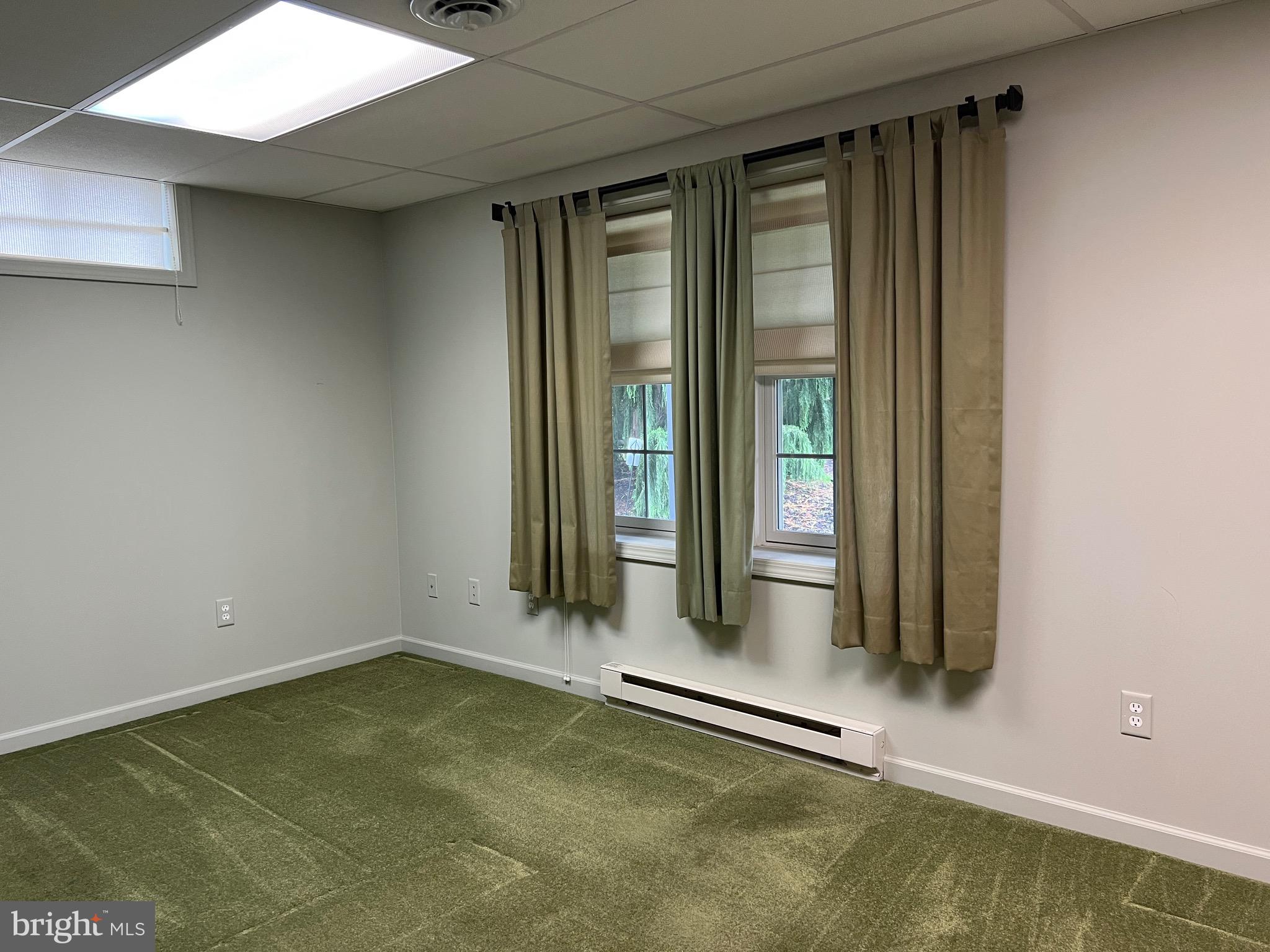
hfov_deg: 67.3
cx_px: 635
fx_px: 954
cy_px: 476
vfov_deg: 53.1
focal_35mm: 26
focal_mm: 5.7
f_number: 1.5
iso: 160
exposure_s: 1/60
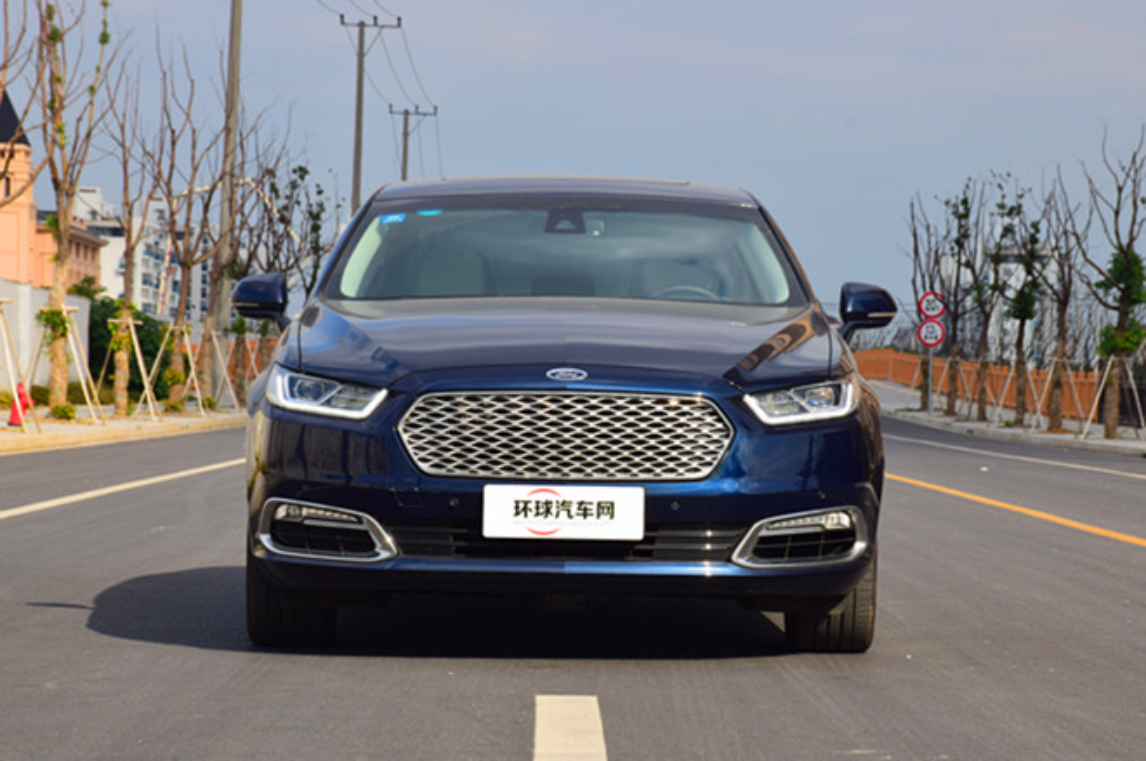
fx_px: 3814
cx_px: 573
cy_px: 380
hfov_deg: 17.1
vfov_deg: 11.4
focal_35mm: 120
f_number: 13
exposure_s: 1/100
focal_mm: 80
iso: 100
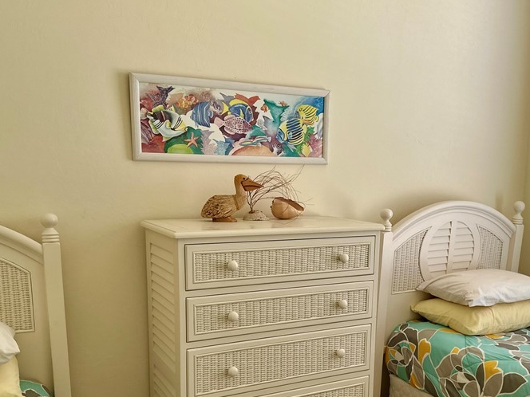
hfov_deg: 49.9
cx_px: 307
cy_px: 277
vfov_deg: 38.1
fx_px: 567
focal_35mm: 37
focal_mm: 6.86
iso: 160
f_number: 1.78
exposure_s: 1/121
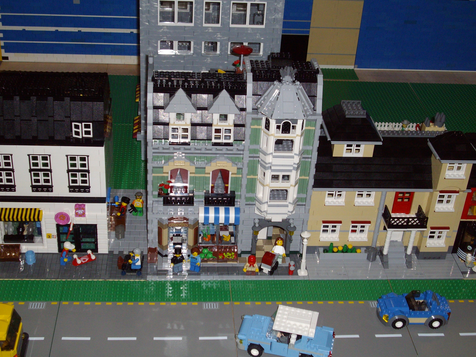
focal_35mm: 54
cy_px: 178
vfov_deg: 27.0
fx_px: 743
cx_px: 238
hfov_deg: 35.5
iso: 160
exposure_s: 1/60
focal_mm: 9
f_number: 3.4
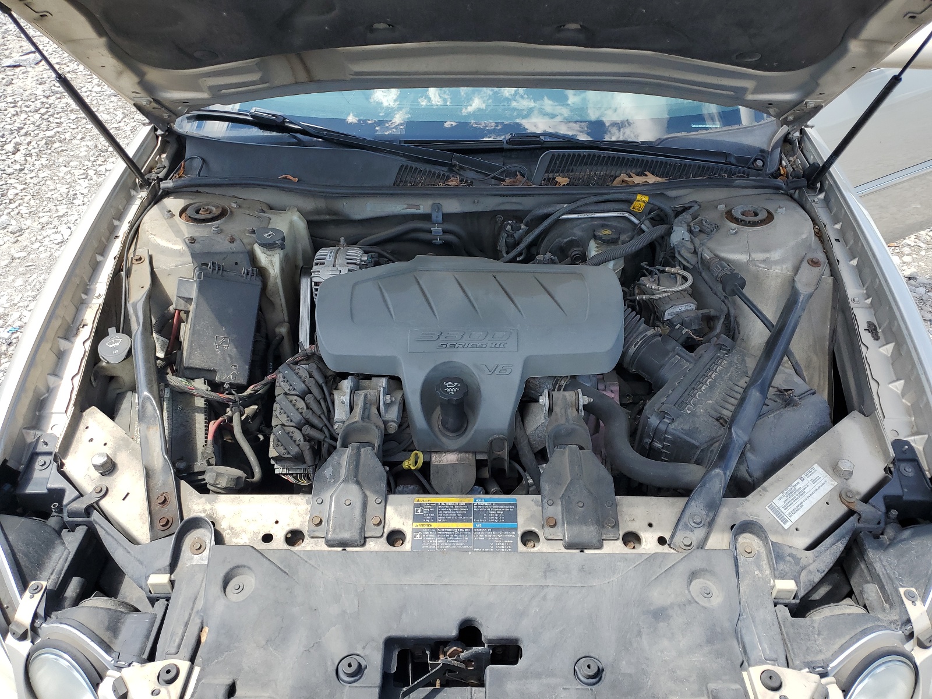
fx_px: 700
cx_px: 466
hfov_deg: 67.3
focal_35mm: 26
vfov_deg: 53.1
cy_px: 350
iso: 50
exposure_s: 1/833
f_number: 1.5
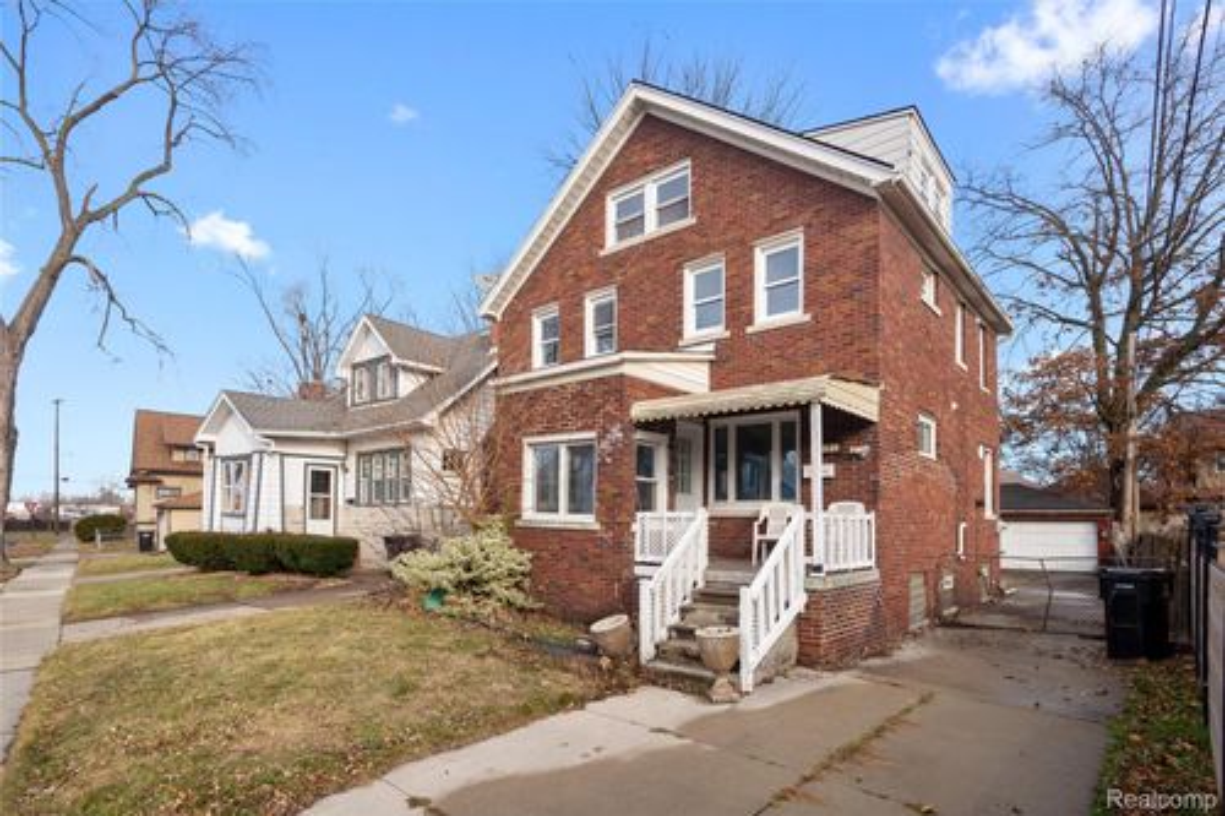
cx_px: 612
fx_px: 1020
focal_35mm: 30
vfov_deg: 43.6
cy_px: 408
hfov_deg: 61.9
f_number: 9
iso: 400
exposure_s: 1/250
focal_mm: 30
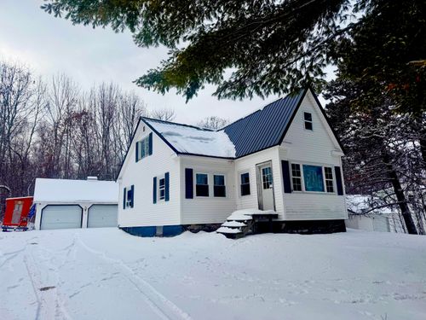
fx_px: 295
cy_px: 160
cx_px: 213
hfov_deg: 71.6
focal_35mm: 24
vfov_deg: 56.8
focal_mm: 6.76
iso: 80
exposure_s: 1/5319
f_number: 1.78
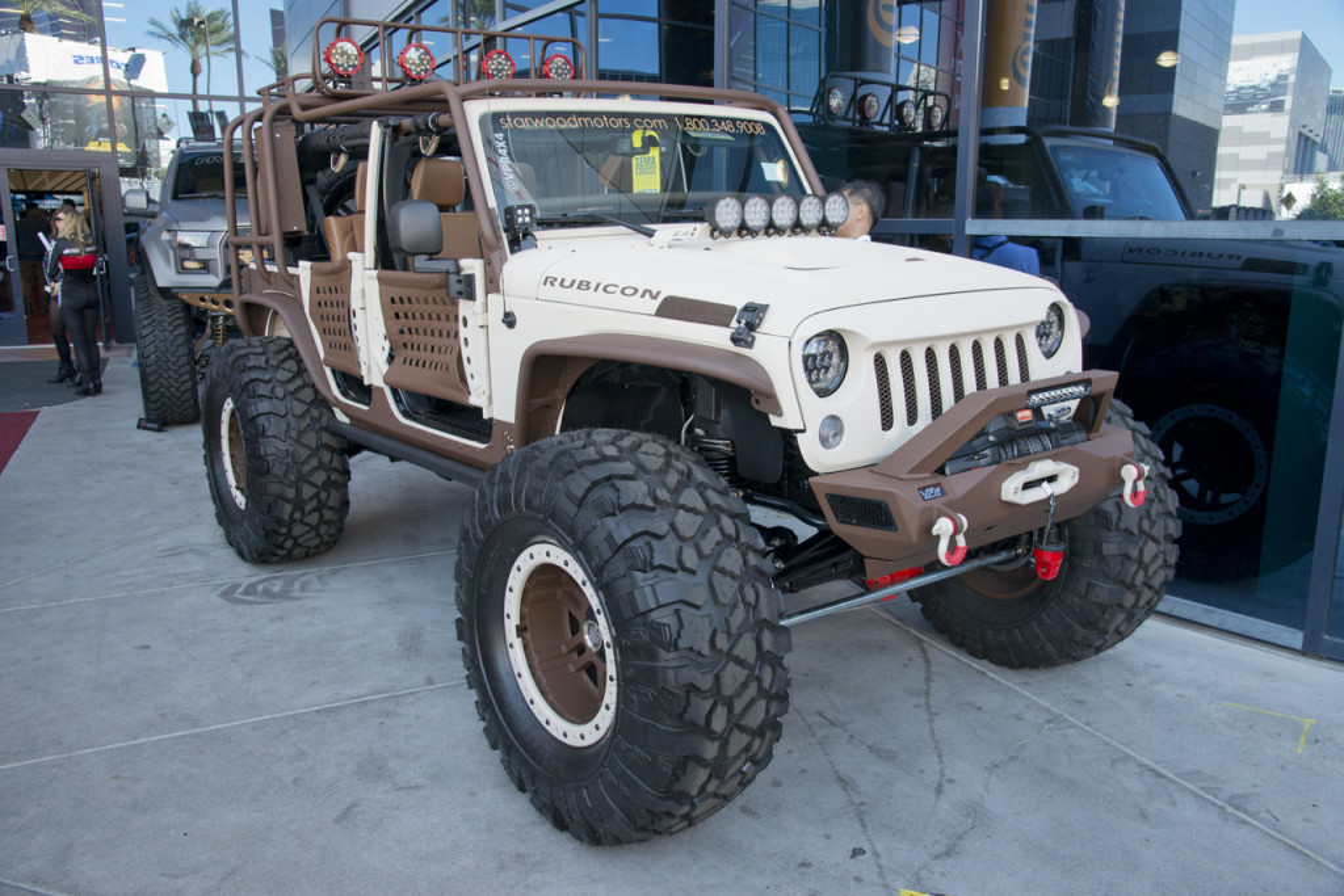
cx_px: 672
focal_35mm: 30
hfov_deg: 61.9
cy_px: 448
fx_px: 1120
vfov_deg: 43.6
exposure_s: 1/125
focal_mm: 30
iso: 1250
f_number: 8
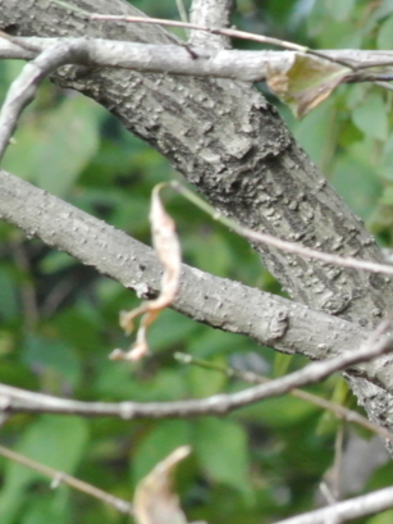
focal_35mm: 1266
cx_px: 644
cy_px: 353
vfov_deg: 1.6
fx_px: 19154
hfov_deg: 1.2
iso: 1600
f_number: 10
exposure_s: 1/200
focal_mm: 195
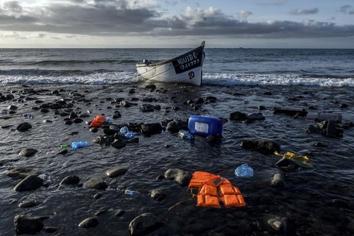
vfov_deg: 46.4
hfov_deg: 65.5
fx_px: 275
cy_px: 118
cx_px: 177
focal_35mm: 28
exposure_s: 1/250
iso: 640
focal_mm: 18.5
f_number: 20
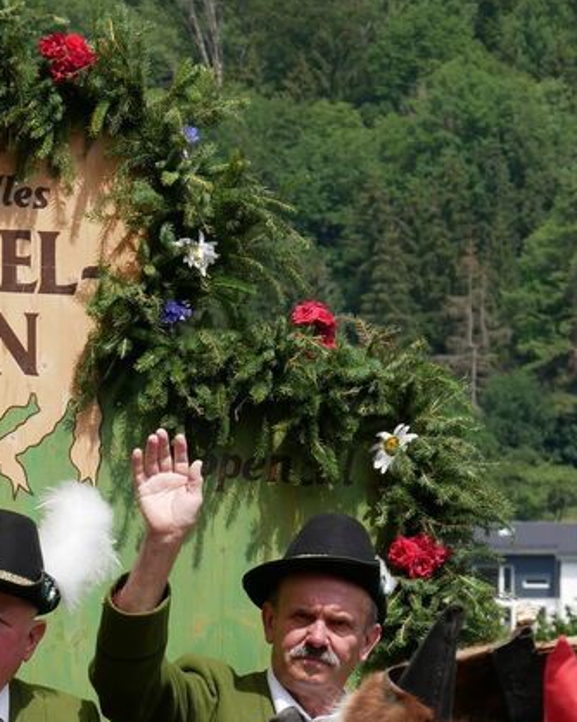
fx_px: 5853
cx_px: -73
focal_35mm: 274
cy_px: 432
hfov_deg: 5.6
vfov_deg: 7.1
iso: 200
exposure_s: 1/400
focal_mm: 55
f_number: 7.1
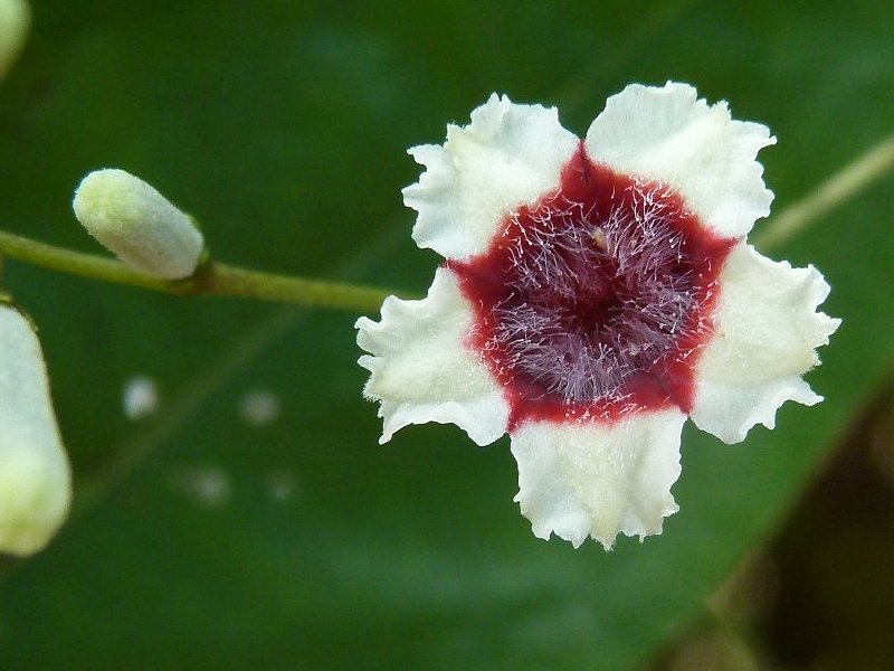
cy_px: 336
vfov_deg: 29.1
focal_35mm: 50
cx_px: 447
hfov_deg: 38.2
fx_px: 1291
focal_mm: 9
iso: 100
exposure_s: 1/200
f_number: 3.2
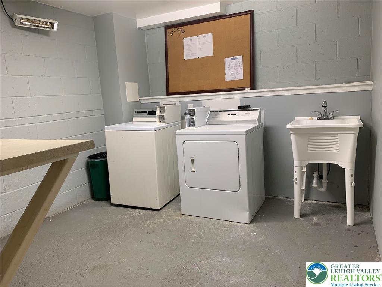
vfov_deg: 53.1
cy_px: 144
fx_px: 287
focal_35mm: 26
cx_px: 191
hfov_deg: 67.3
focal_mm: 4.25
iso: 100
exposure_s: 1/60
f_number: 1.8
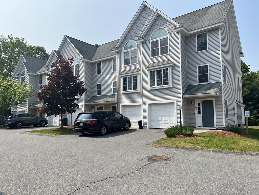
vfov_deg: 53.1
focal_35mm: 26
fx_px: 195
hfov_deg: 67.3
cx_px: 130
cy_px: 98
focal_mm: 5.7
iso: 50
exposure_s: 1/3968
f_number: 1.5
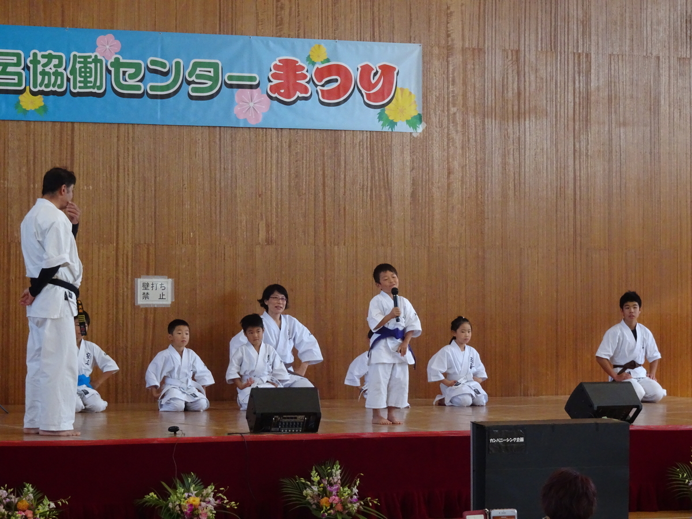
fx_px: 2539
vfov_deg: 11.7
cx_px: 346
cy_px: 260
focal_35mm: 127
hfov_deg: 15.5
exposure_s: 1/160
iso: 500
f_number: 5.6
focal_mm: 21.66
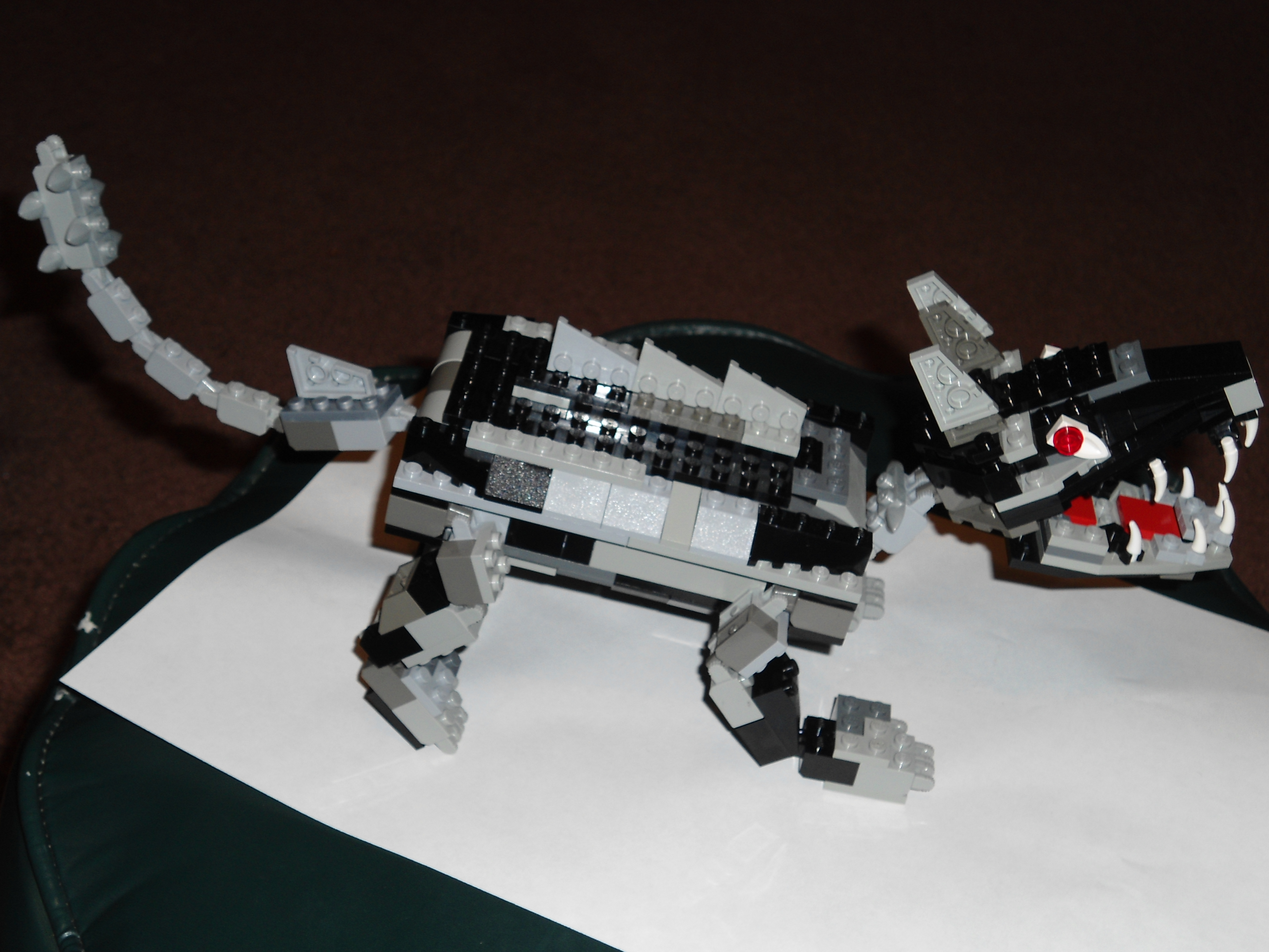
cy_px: 476
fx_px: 1943
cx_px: 634
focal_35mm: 53
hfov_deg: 36.2
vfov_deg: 27.5
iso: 80
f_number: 3.9
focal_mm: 9.5
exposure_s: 1/50
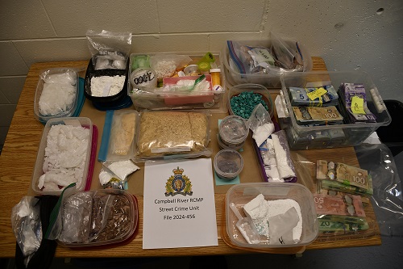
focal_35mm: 27
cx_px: 202
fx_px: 302
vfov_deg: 47.9
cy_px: 134
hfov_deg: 67.4
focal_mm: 18
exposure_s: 1/30
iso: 160
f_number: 3.5
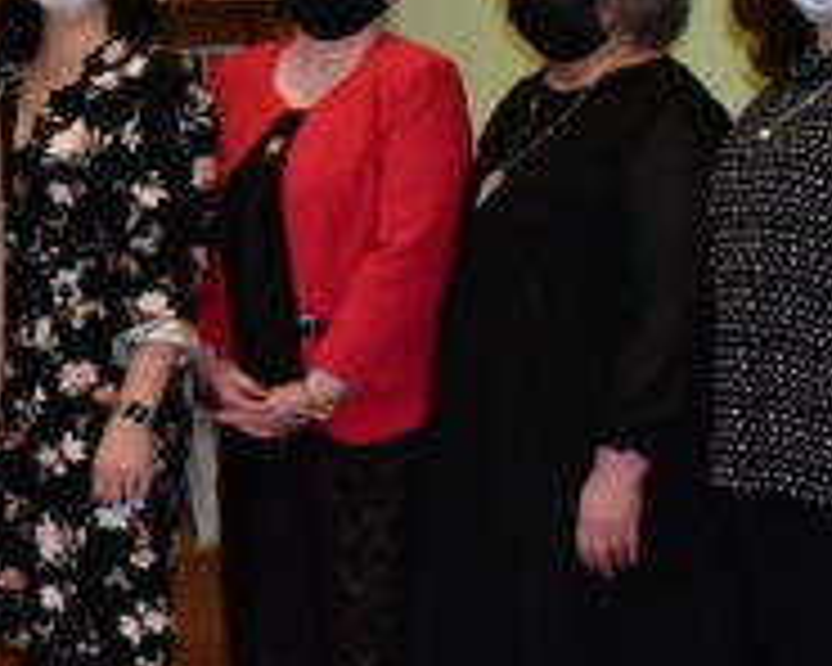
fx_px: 2998
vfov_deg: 12.5
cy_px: -40
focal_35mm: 122
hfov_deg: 14.7
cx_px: -405
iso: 5000
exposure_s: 1/320
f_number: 6.3
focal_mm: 23
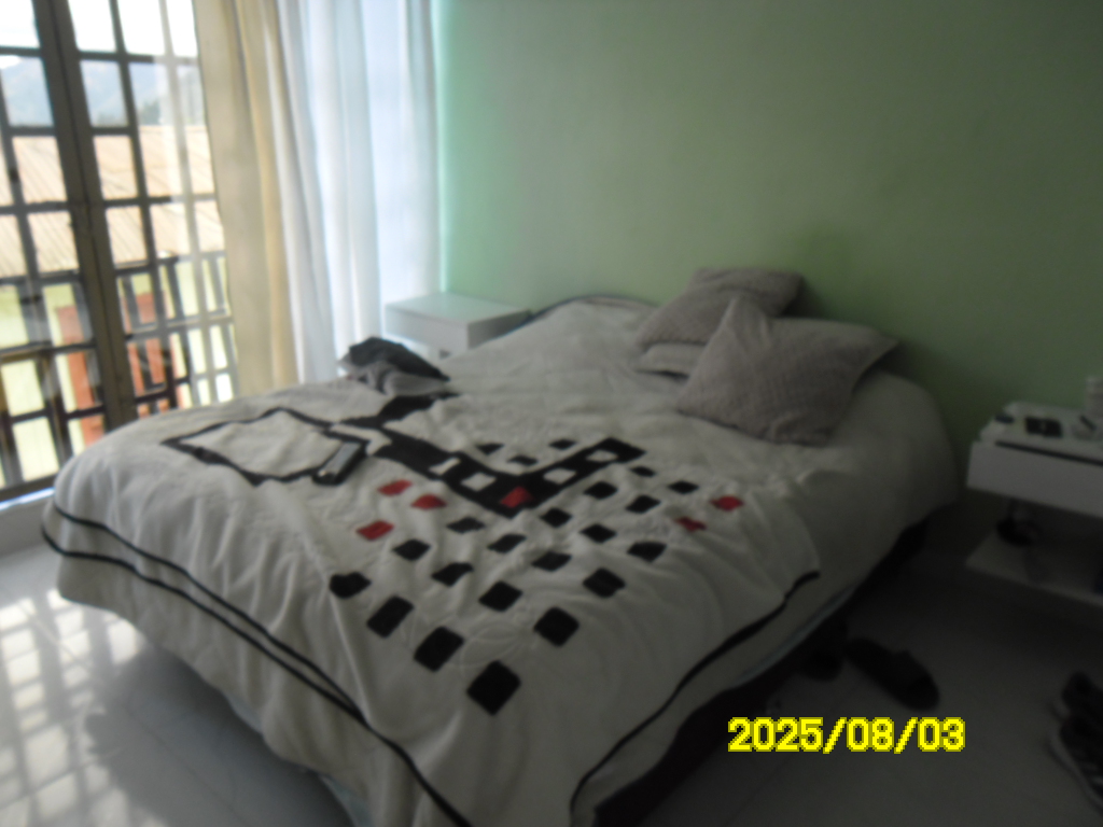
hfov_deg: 65.3
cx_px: 552
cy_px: 414
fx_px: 860
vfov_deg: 51.4
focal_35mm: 27
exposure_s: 1/53
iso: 100
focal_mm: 4.9
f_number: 3.5
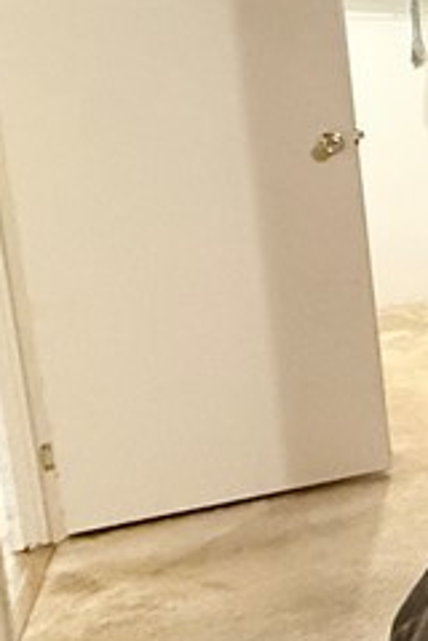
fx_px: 1106
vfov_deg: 32.1
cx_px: 1035
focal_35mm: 62
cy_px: 206
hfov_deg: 14.3
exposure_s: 1/60
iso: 500
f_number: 2.2
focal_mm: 2.22
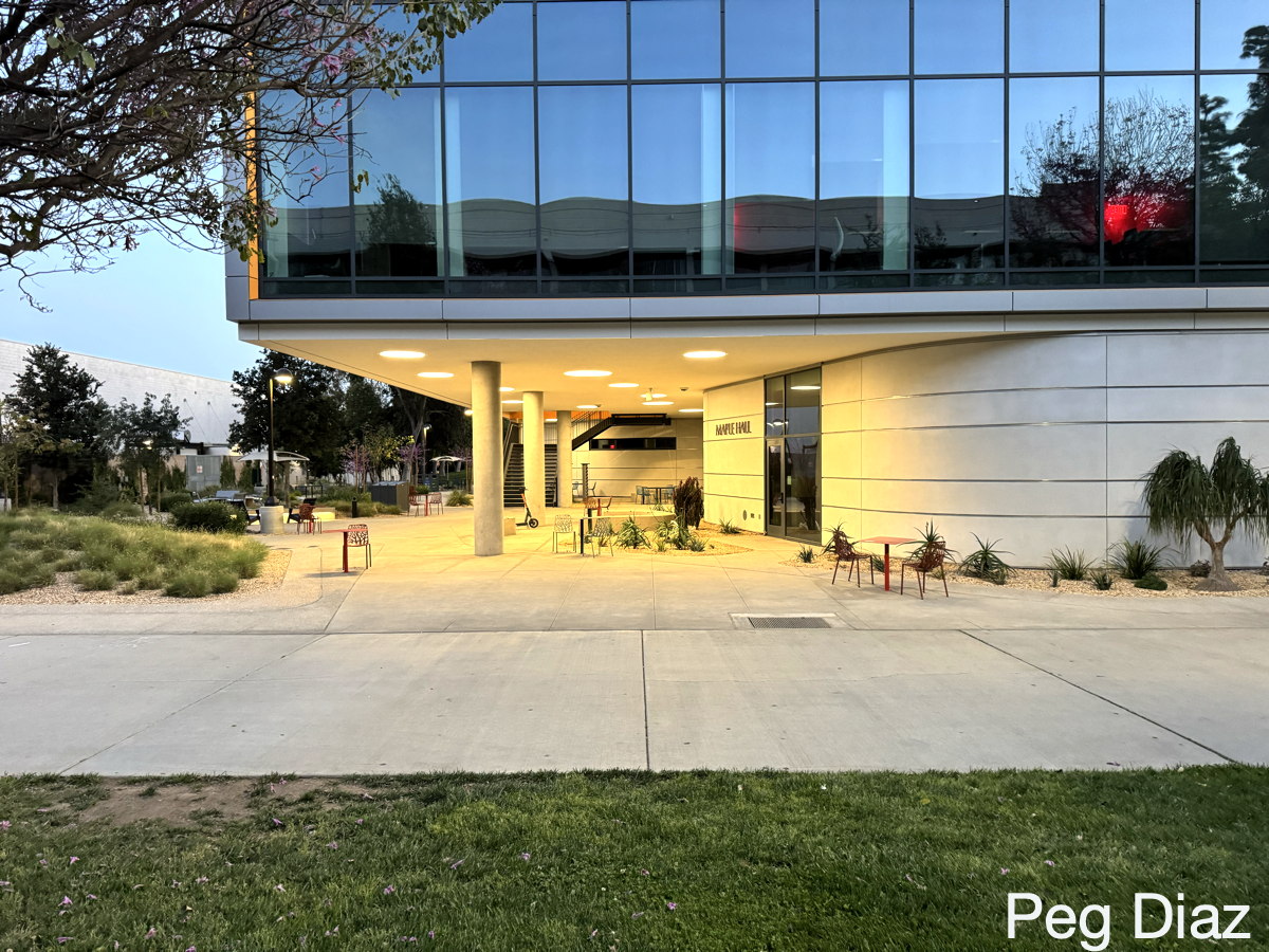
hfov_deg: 71.6
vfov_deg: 56.8
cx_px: 634
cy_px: 476
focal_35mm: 24
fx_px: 880
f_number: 1.78
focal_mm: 6.76
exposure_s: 1/60
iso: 640
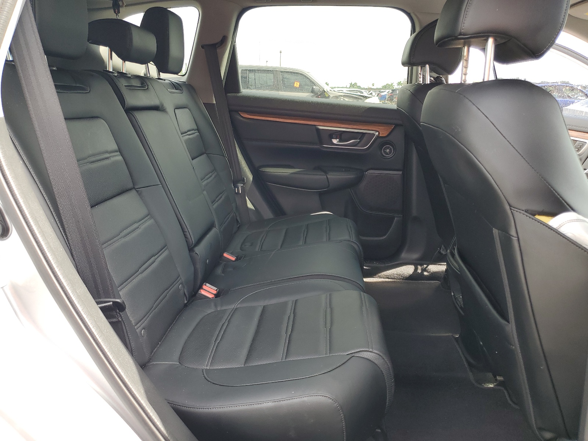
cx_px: 294
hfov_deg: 67.3
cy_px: 220
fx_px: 442
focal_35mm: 26
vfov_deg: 53.1
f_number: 1.5
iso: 50
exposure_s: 1/222
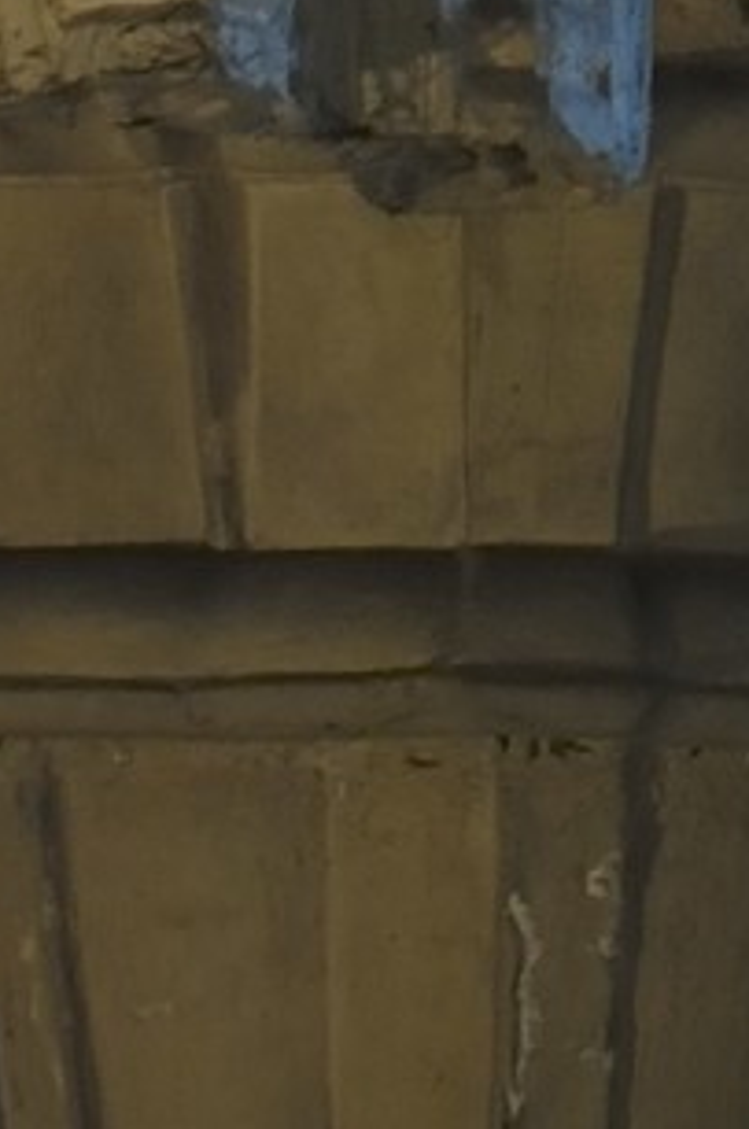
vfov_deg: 1.5
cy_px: -2507
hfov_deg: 1.0
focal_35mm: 1370
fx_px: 42898
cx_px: 2144
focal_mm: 116
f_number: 10
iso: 100
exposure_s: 1.1
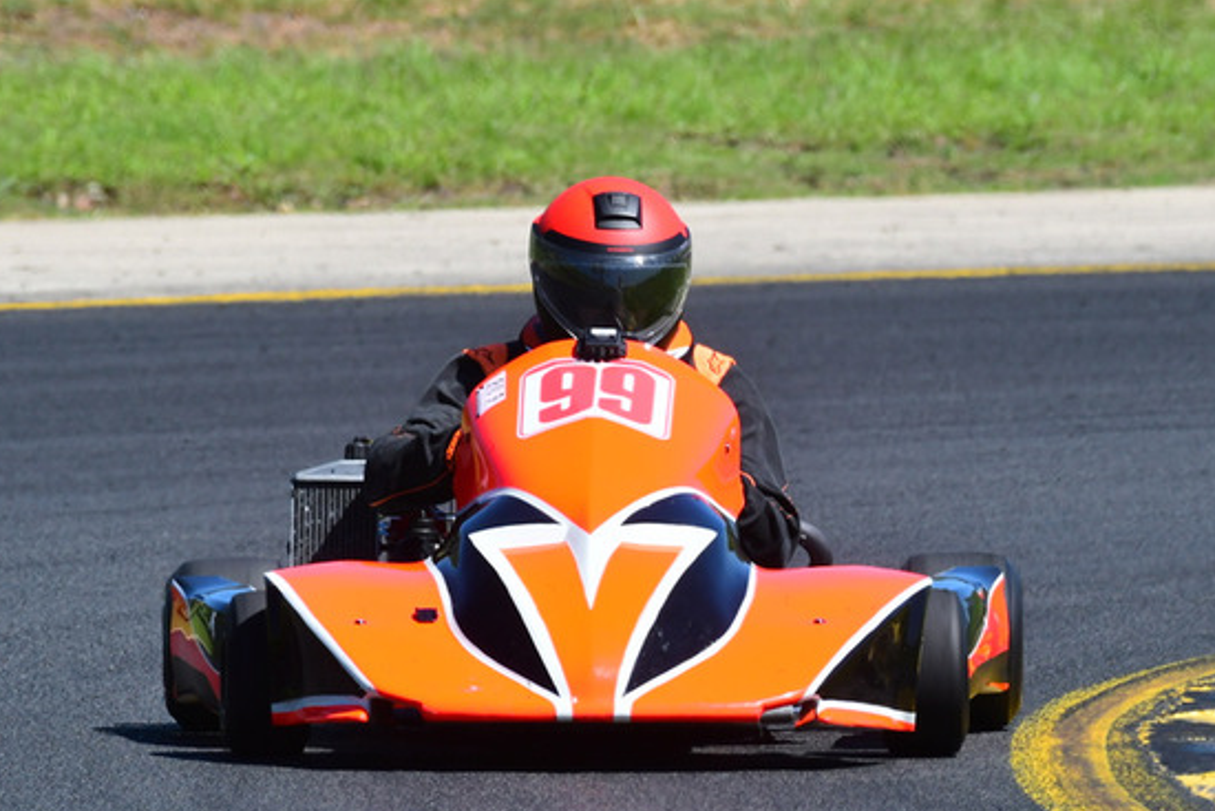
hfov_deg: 2.1
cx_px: 744
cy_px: 334
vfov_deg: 1.4
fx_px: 33892
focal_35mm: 1004
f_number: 11
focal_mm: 460
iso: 500
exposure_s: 1/640
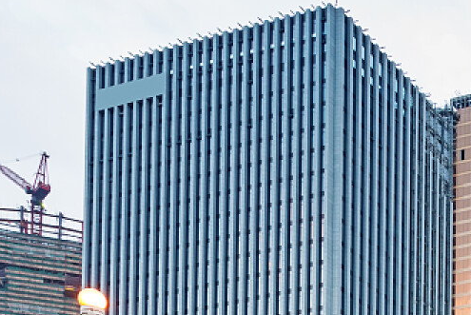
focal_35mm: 62
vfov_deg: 21.0
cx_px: 813
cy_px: 333
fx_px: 812
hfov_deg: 22.2
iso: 50
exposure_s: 1
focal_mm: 16
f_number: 11
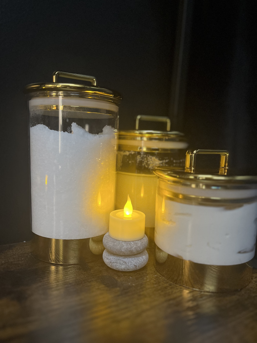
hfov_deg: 53.1
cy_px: 172
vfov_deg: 67.3
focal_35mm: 26
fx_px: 257
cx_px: 128
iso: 500
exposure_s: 1/40
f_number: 1.6
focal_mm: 5.1
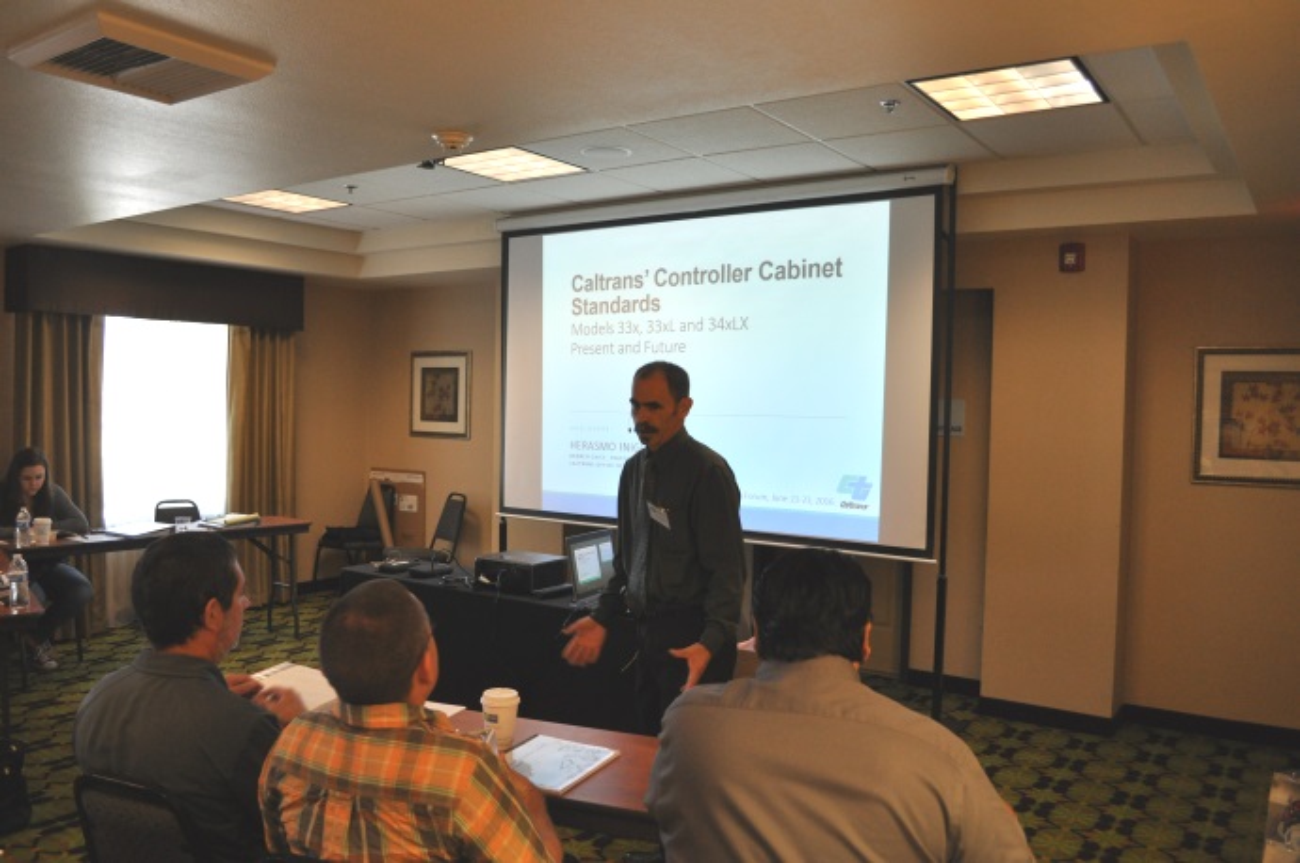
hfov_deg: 67.5
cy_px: 432
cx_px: 650
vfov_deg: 47.8
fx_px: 974
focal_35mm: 27
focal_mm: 18
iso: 800
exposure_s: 1/50
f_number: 3.5
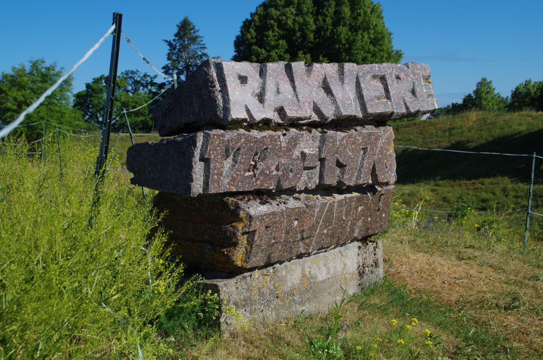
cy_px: 180
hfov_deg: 33.5
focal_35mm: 60
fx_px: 903
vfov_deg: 22.5
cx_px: 272
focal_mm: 40
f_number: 8
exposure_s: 1/400
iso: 100
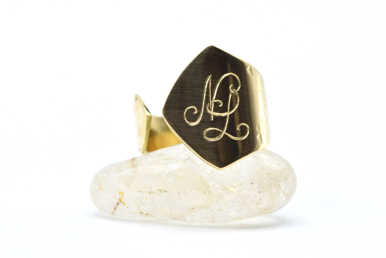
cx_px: 193
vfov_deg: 8.7
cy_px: 129
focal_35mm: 158
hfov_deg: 13.0
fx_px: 1689
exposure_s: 1/40
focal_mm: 105
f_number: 13
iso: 100
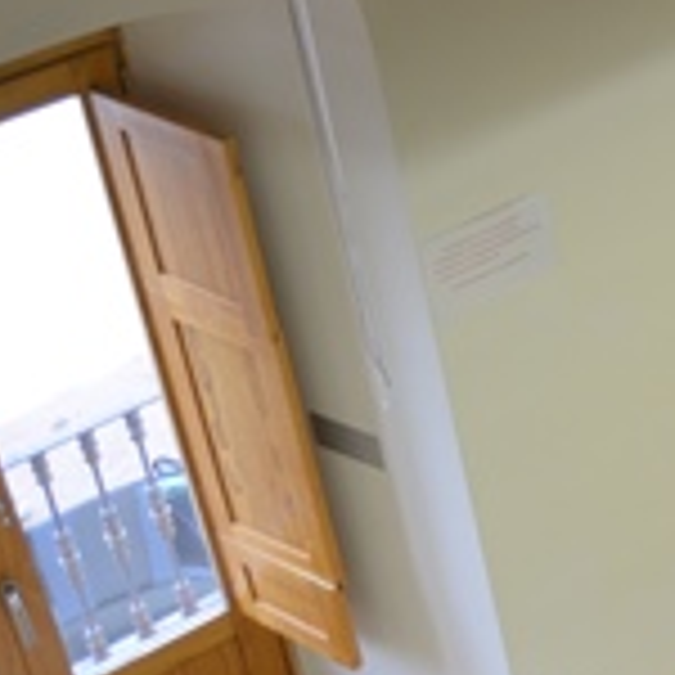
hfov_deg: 14.9
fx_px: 2162
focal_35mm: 98
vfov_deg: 17.3
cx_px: 1292
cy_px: -4
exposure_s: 1/60
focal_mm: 18
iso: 450
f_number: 4
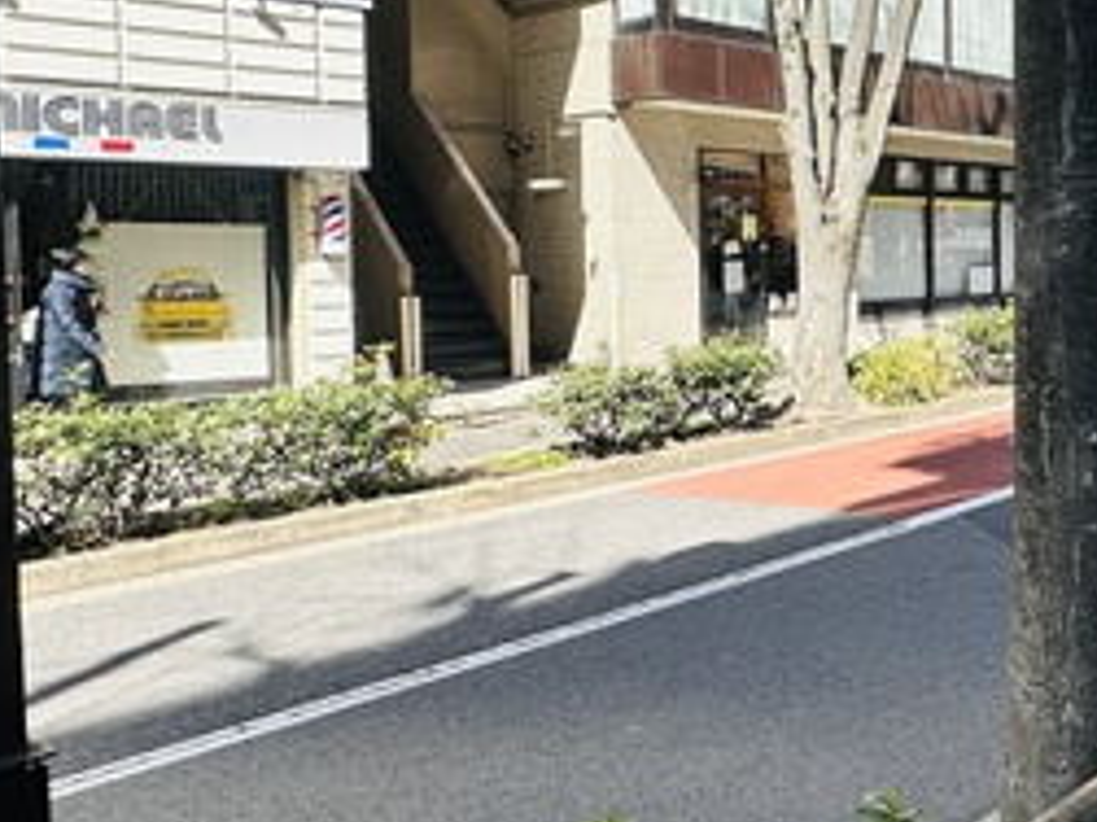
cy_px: 291
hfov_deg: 38.8
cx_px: 1228
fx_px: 1235
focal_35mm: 39
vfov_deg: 36.5
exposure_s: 1/842
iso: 40
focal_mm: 2.22
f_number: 2.2
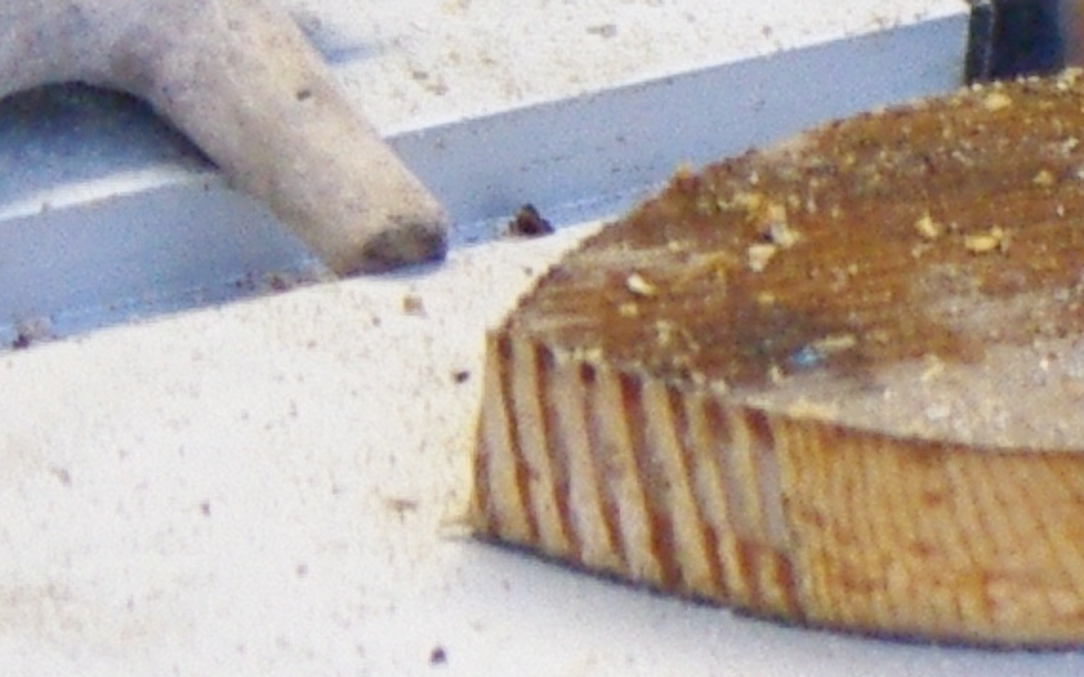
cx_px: 3125
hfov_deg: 2.7
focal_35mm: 756
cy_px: 882
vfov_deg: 1.7
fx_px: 22330
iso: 800
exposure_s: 1/30
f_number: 4.5
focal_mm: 72.5
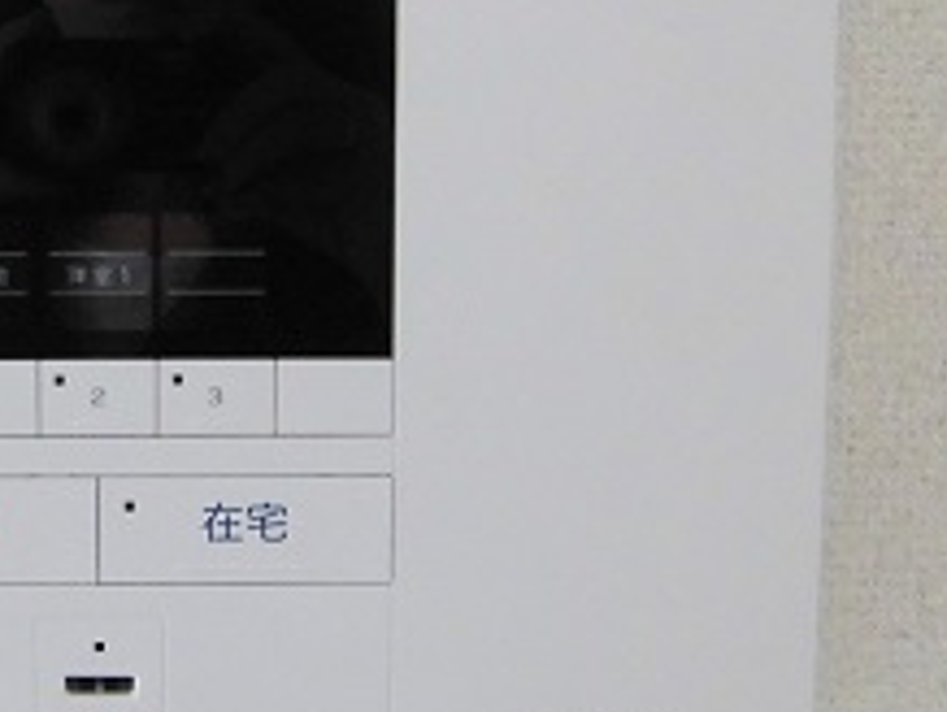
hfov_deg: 29.8
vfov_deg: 24.0
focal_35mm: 61
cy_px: 291
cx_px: 30
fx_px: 1671
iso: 200
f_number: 2.8
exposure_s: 1/60
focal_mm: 4.7
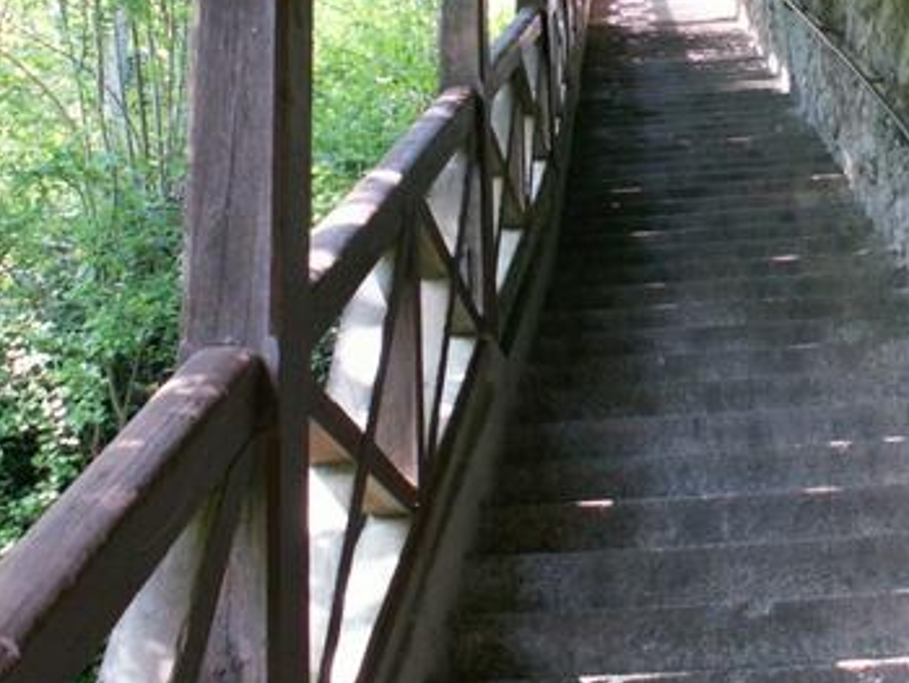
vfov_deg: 22.6
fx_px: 1682
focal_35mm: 64
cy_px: 132
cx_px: 665
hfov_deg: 29.8
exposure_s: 1/40
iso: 100
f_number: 2.8
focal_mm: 5.86
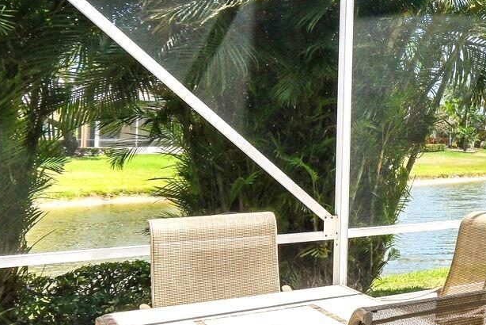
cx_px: 750
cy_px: 130
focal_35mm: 50
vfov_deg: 27.0
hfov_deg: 26.7
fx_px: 675
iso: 400
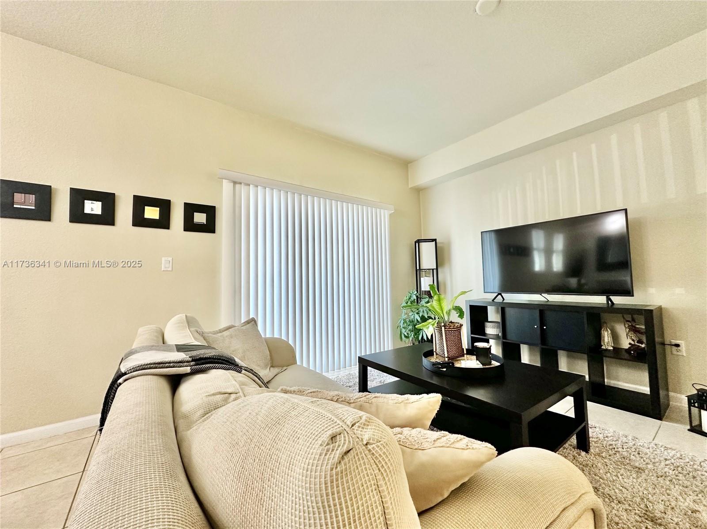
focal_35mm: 14
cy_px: 264
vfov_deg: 85.6
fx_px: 286
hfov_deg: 102.1
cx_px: 354
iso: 250
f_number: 2.2
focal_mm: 2.22
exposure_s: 1/60
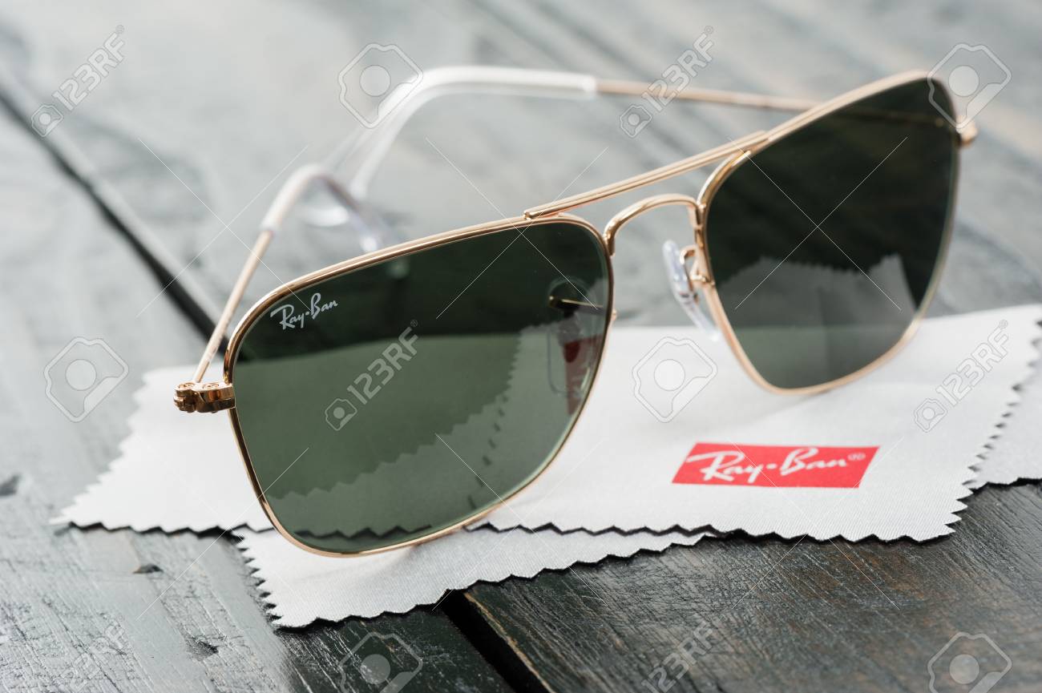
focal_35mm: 105
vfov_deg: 13.0
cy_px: 346
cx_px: 521
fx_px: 3037
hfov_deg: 19.5
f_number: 14
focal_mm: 105
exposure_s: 1/160
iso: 400
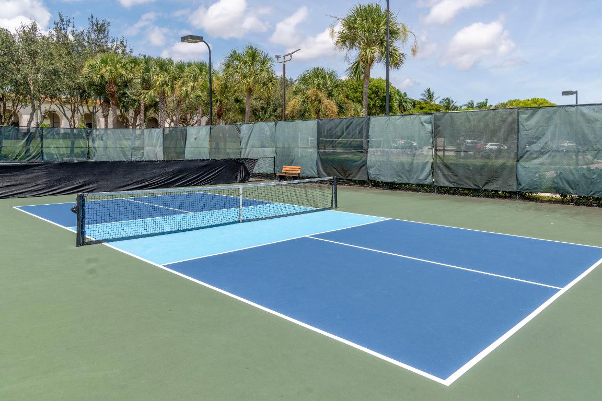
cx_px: 301
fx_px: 401
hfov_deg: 73.7
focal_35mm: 24
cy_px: 200
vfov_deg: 53.1
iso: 100
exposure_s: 1/500
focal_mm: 24
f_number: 8
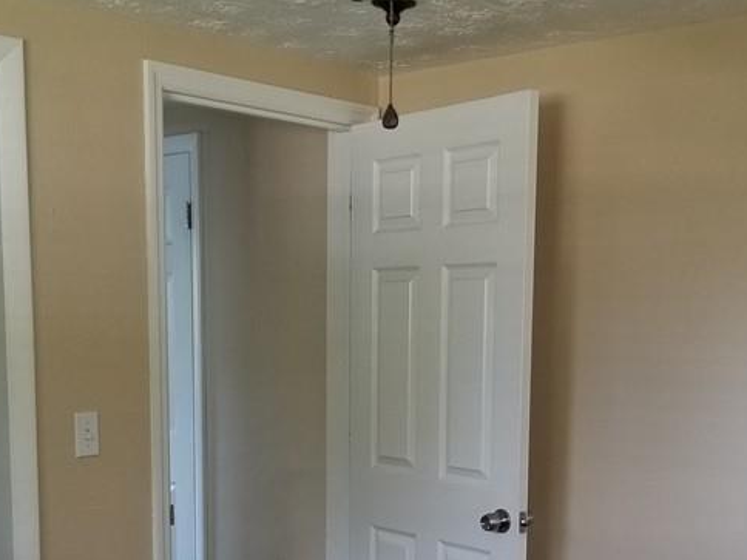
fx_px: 1187
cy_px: 492
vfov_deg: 25.8
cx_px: 349
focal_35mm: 55
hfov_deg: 34.9
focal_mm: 4.3
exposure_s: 1/24
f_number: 1.7
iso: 100
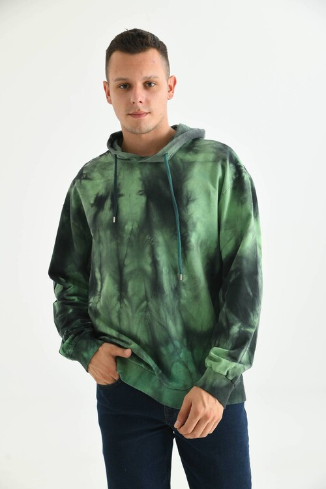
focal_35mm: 55
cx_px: 163
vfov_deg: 36.2
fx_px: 747
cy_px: 244
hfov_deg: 24.6
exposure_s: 1/125
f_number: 5.6
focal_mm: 55
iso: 160
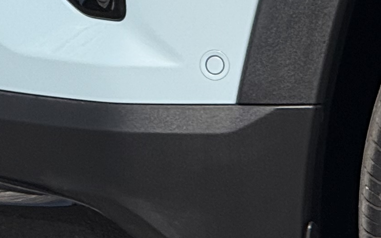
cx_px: 685
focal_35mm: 609
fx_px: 6323
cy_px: -29
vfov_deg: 2.2
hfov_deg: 3.4
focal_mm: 15.66
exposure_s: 1/2525
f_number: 2.8
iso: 50
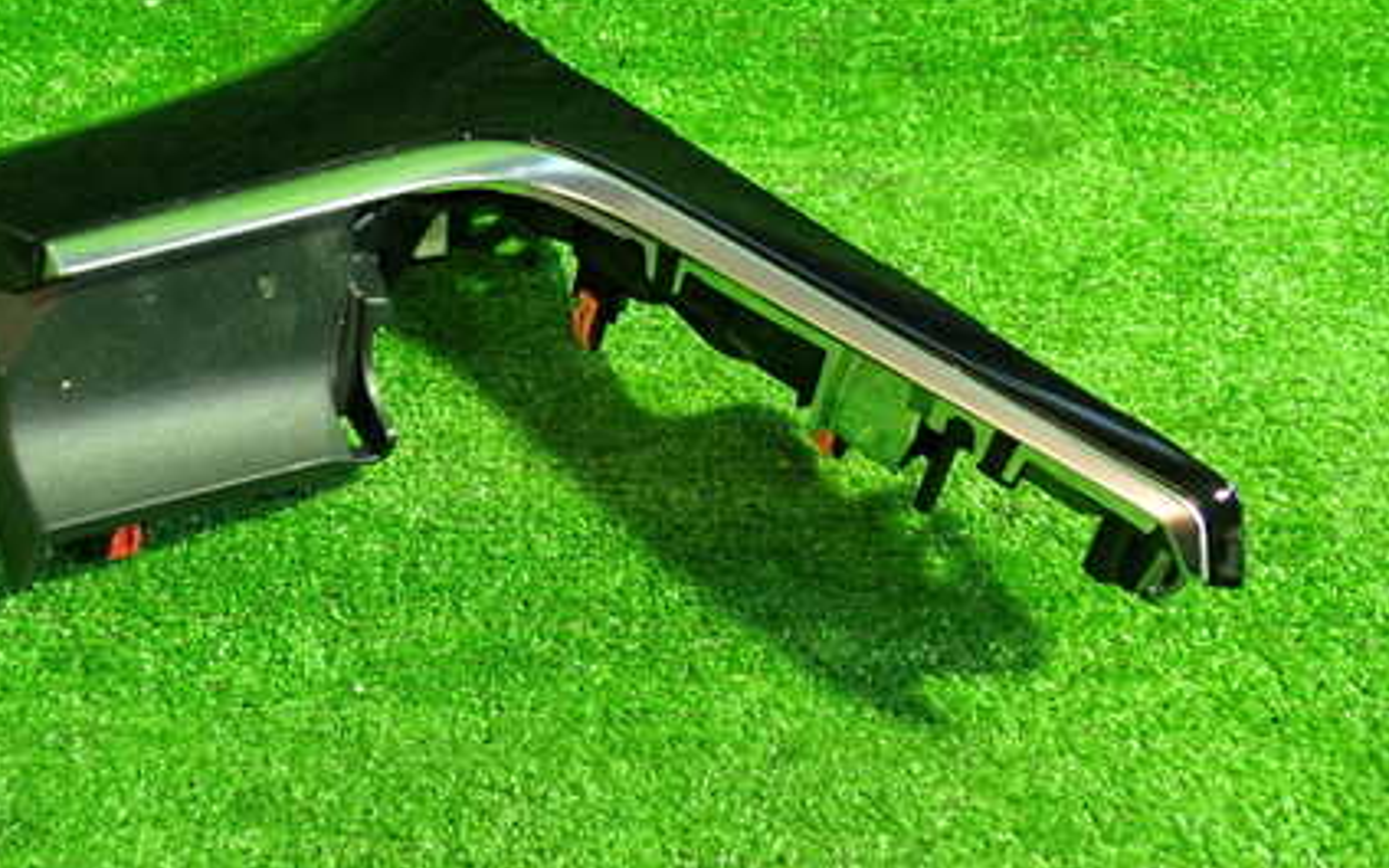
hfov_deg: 44.1
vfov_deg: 28.5
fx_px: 1703
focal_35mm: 45
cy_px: 354
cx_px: 544
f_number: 2.3
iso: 500
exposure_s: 1/30
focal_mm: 5.4
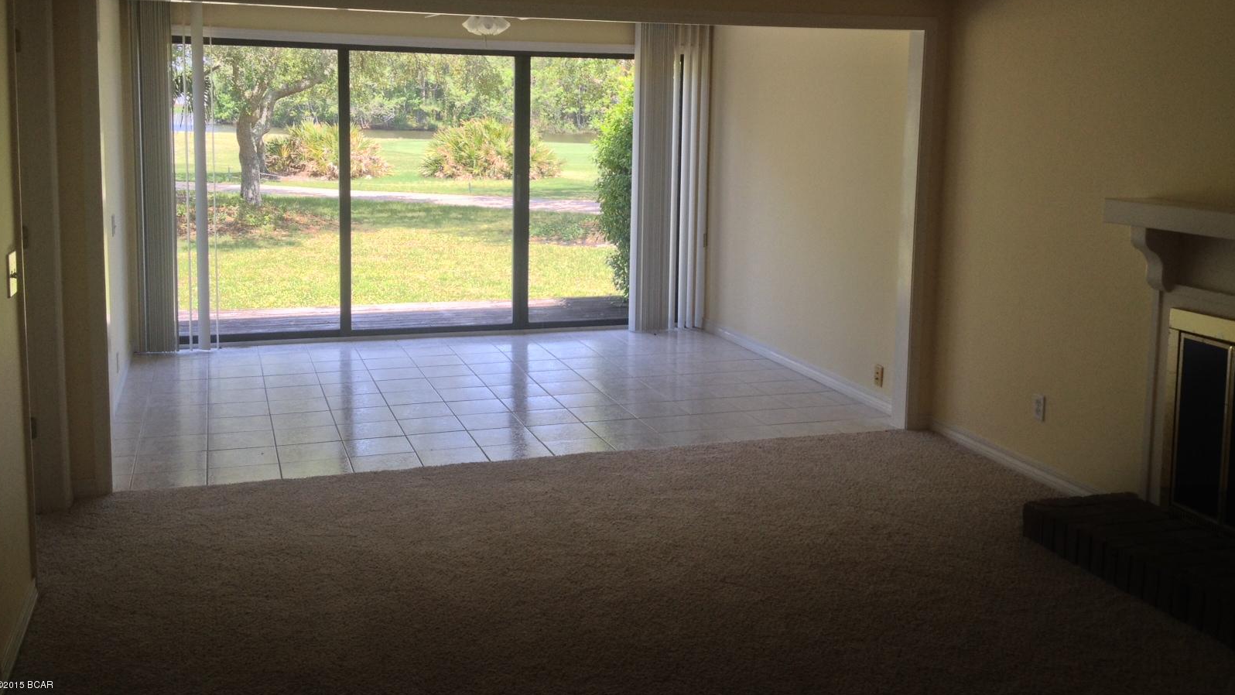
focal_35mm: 39
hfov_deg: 51.6
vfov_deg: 30.3
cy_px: 243
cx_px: 623
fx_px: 1277
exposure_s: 1/127
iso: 50
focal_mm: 4.28
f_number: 2.4
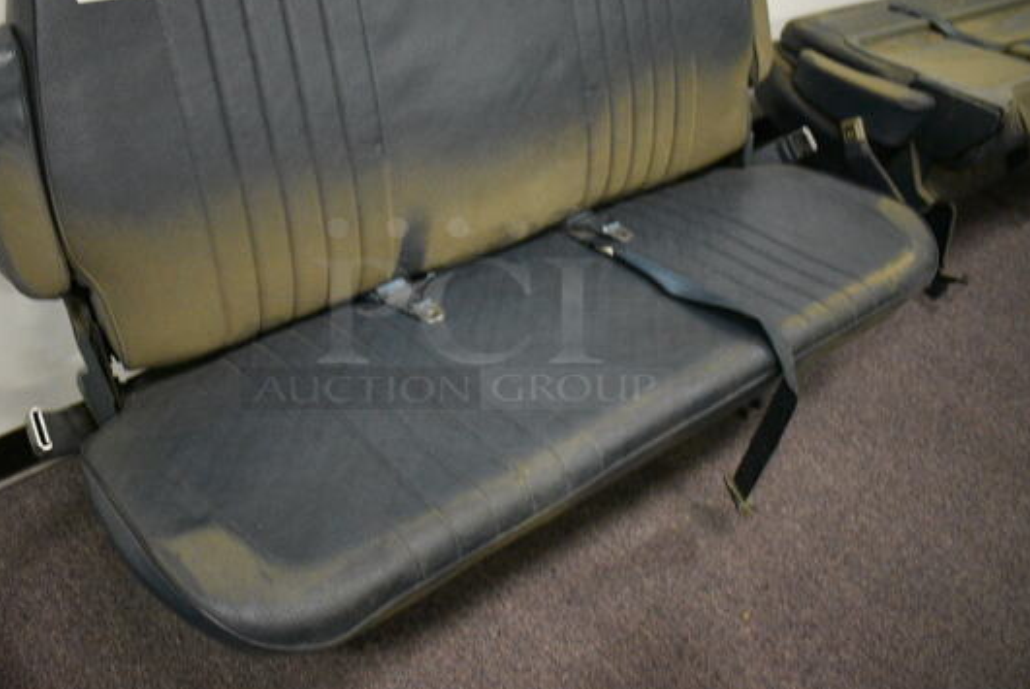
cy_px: 307
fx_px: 888
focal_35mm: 31
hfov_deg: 60.1
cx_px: 458
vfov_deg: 42.3
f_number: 3.5
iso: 5600
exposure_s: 1/125
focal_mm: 18
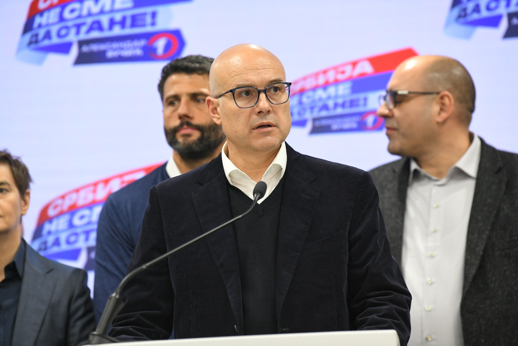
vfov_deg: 6.9
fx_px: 2878
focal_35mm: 200
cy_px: 173
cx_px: 259
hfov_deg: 10.3
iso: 3200
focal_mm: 200
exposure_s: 1/320
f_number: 4
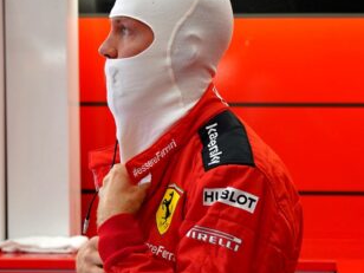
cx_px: 186
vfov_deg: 14.5
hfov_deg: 19.3
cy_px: 191
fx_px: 1073
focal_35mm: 102
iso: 800
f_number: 4.5
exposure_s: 1/100
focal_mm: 47
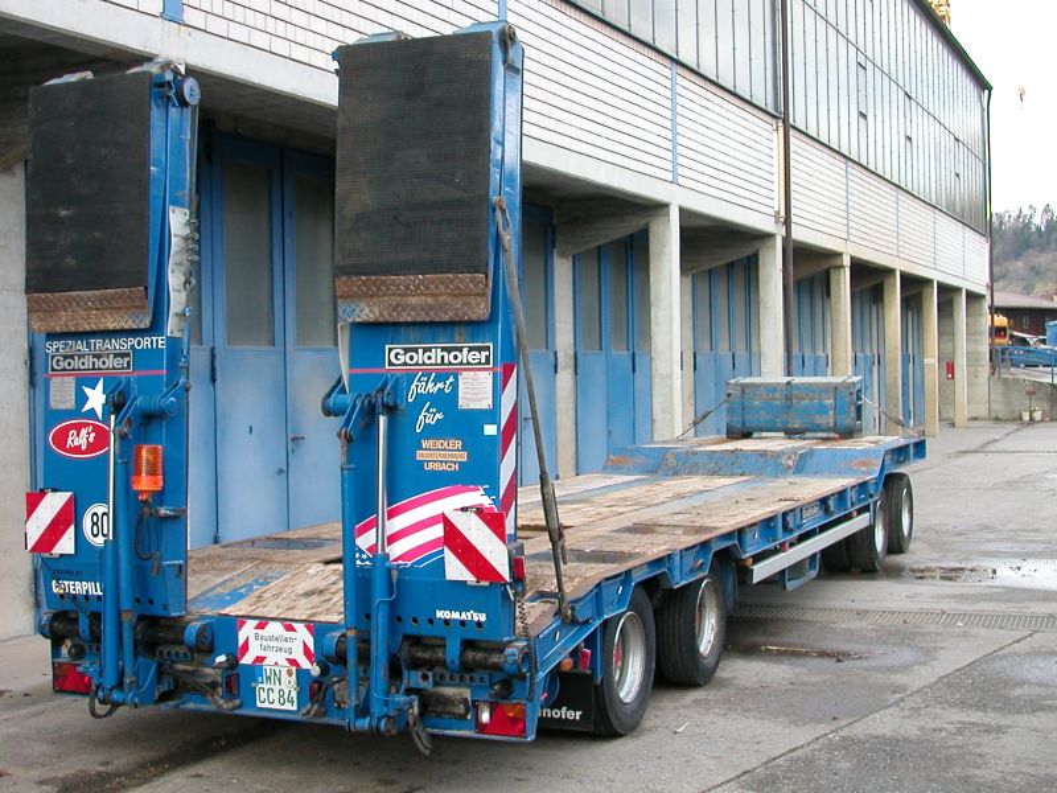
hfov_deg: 38.9
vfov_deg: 29.7
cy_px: 396
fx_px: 1496
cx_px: 528
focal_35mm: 49
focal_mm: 7.5
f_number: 3.2
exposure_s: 1/104
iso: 100
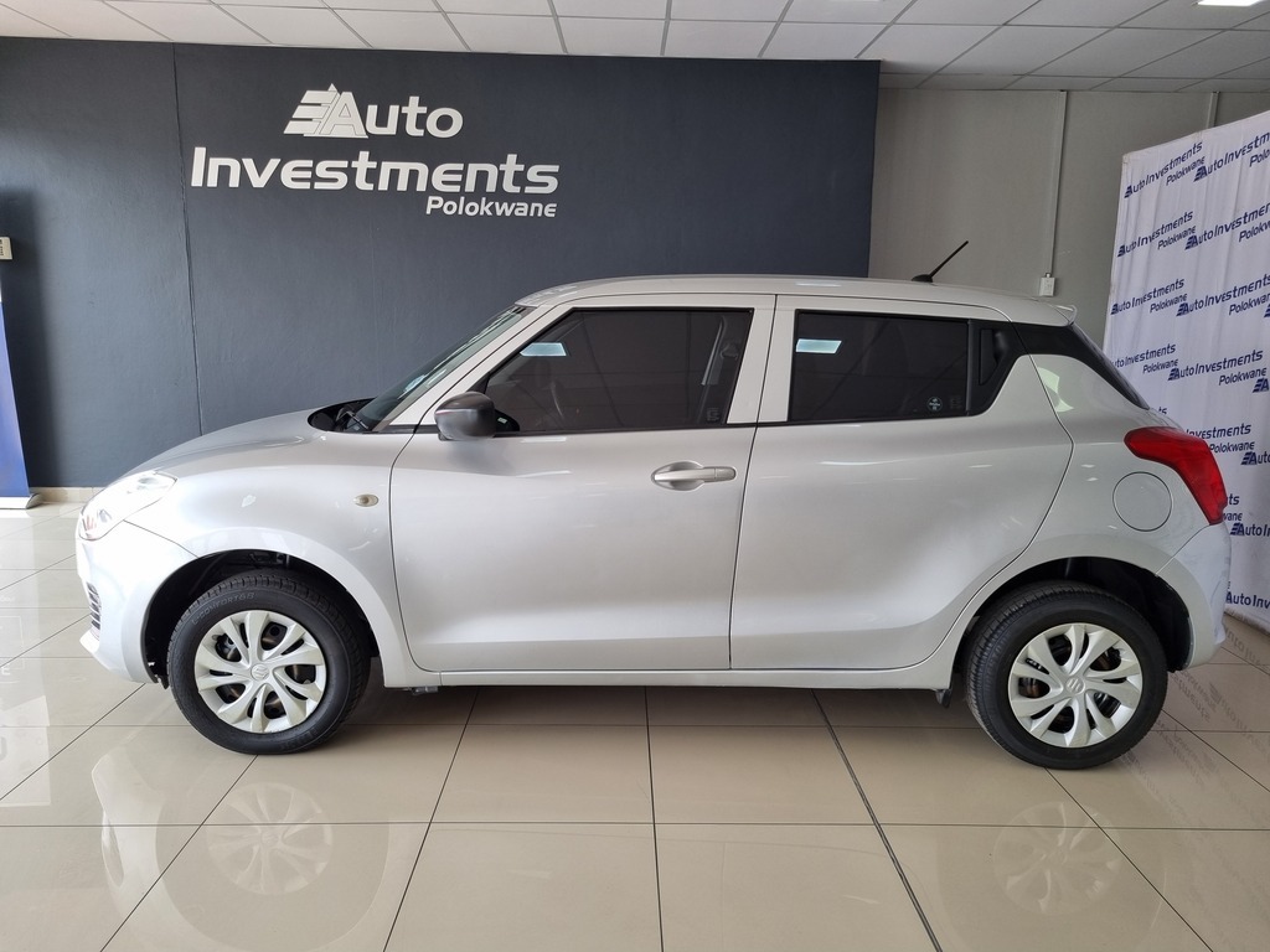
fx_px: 954
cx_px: 635
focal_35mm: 26
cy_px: 476
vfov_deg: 53.1
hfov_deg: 67.3
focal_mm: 5.4
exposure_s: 1/138
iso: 50
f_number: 1.8
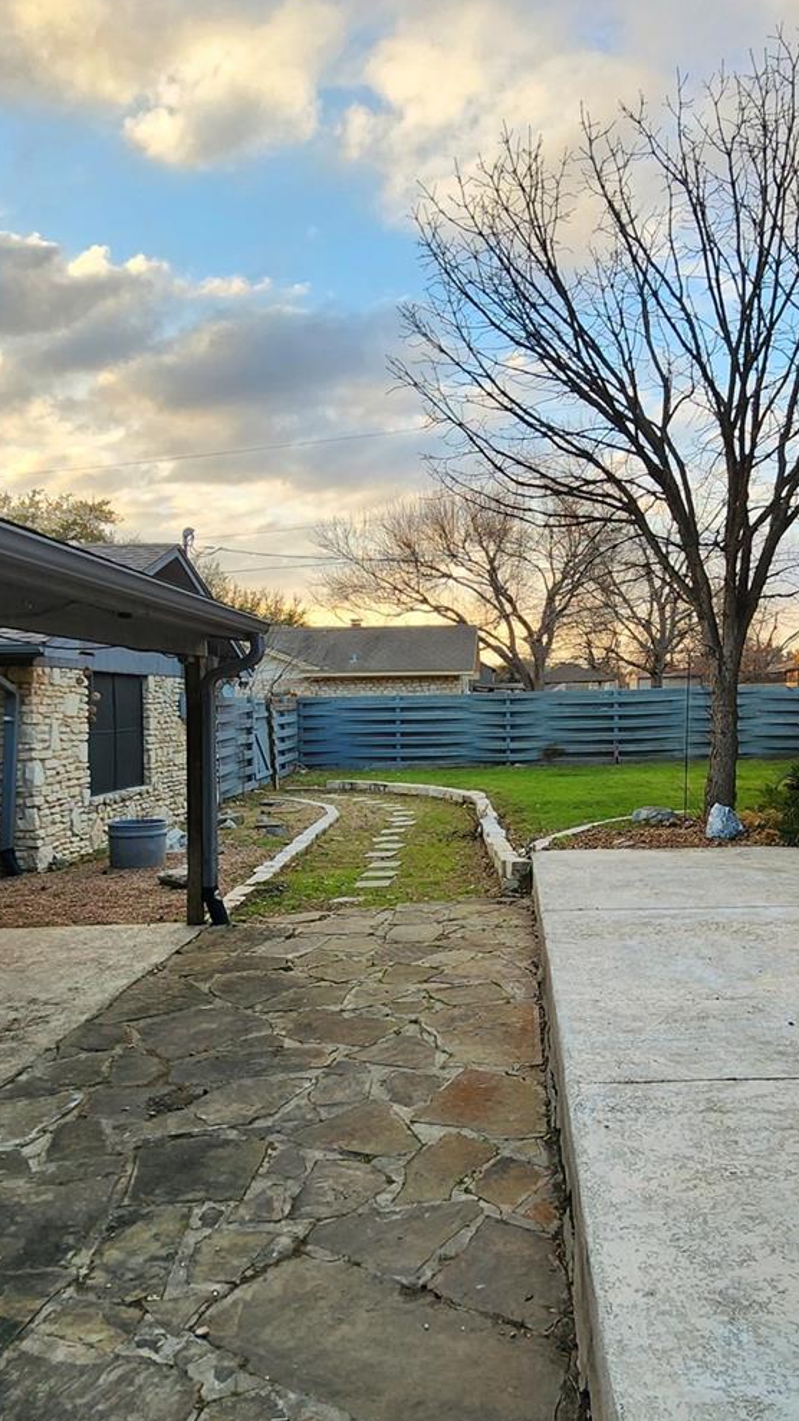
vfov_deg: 79.9
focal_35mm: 22
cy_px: 875
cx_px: 556
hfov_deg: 50.2
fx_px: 829
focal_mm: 2.2
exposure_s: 1/192
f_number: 2.2
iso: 50
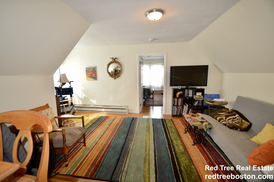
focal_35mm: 15
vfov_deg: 77.2
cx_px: 137
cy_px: 91
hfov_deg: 100.4
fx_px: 114
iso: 400
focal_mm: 10
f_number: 4
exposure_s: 1/60
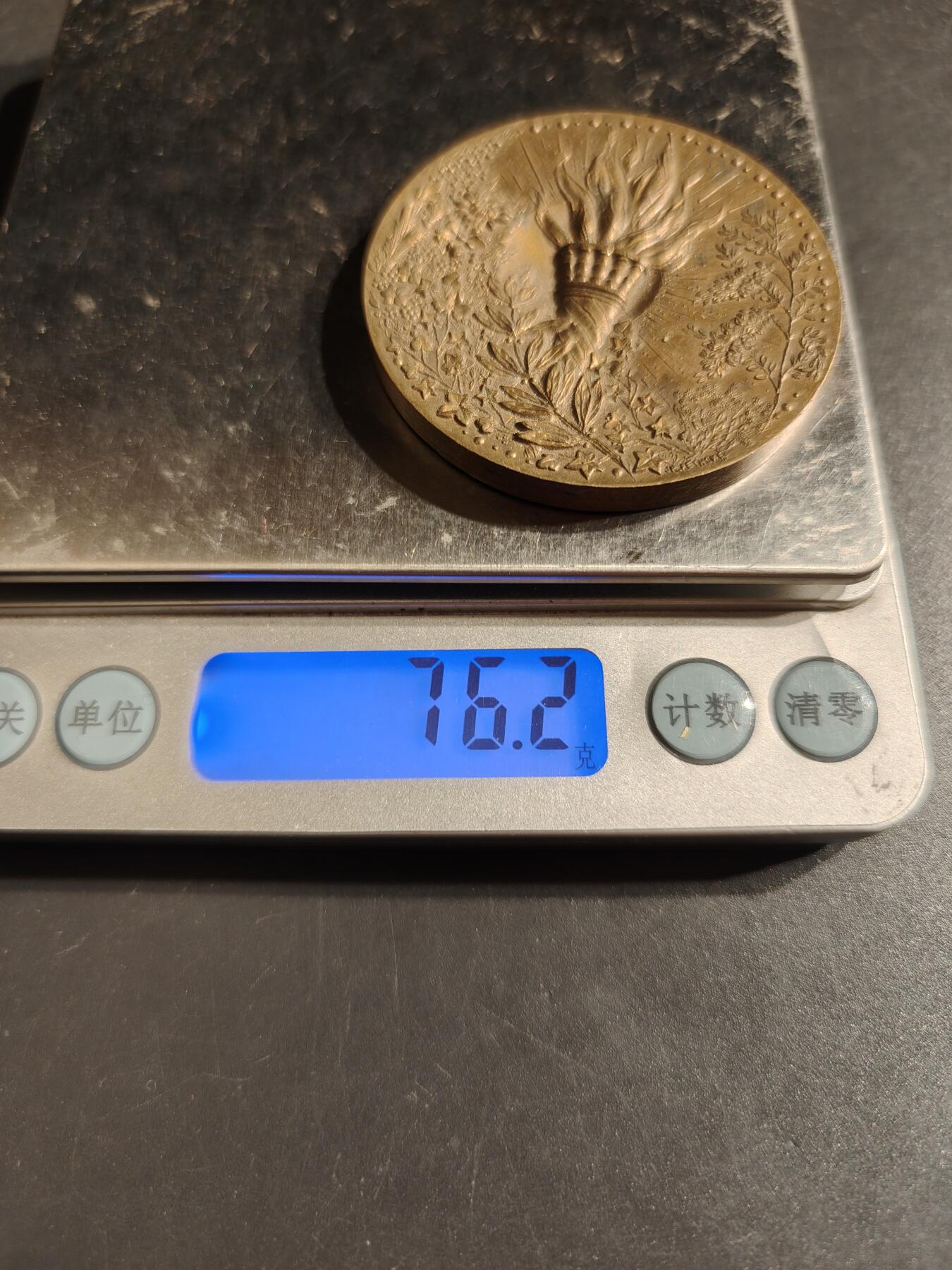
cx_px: 476
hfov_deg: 58.9
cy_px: 635
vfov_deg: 73.9
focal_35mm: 23
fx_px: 843
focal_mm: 6.06
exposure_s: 1/100
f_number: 1.6
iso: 200
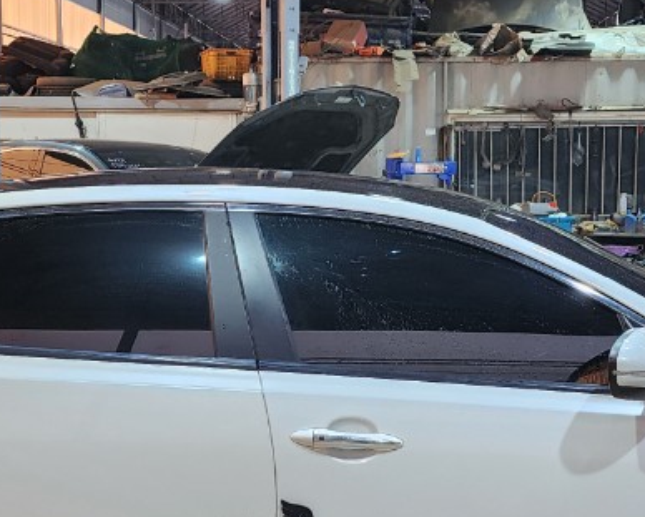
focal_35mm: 74
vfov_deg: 20.7
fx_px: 1414
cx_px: 334
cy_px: 296
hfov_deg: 25.7
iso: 100
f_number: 1.8
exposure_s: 1/120
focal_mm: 6.4
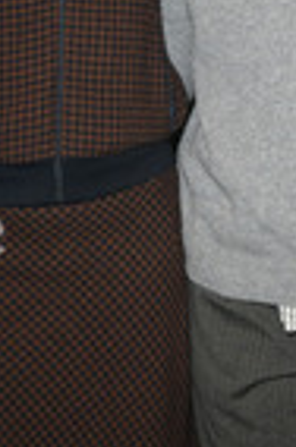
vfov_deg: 18.9
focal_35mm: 107
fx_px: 1326
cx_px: 186
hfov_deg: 12.7
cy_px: 82
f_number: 6.3
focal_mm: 38
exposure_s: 1/250
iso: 1600
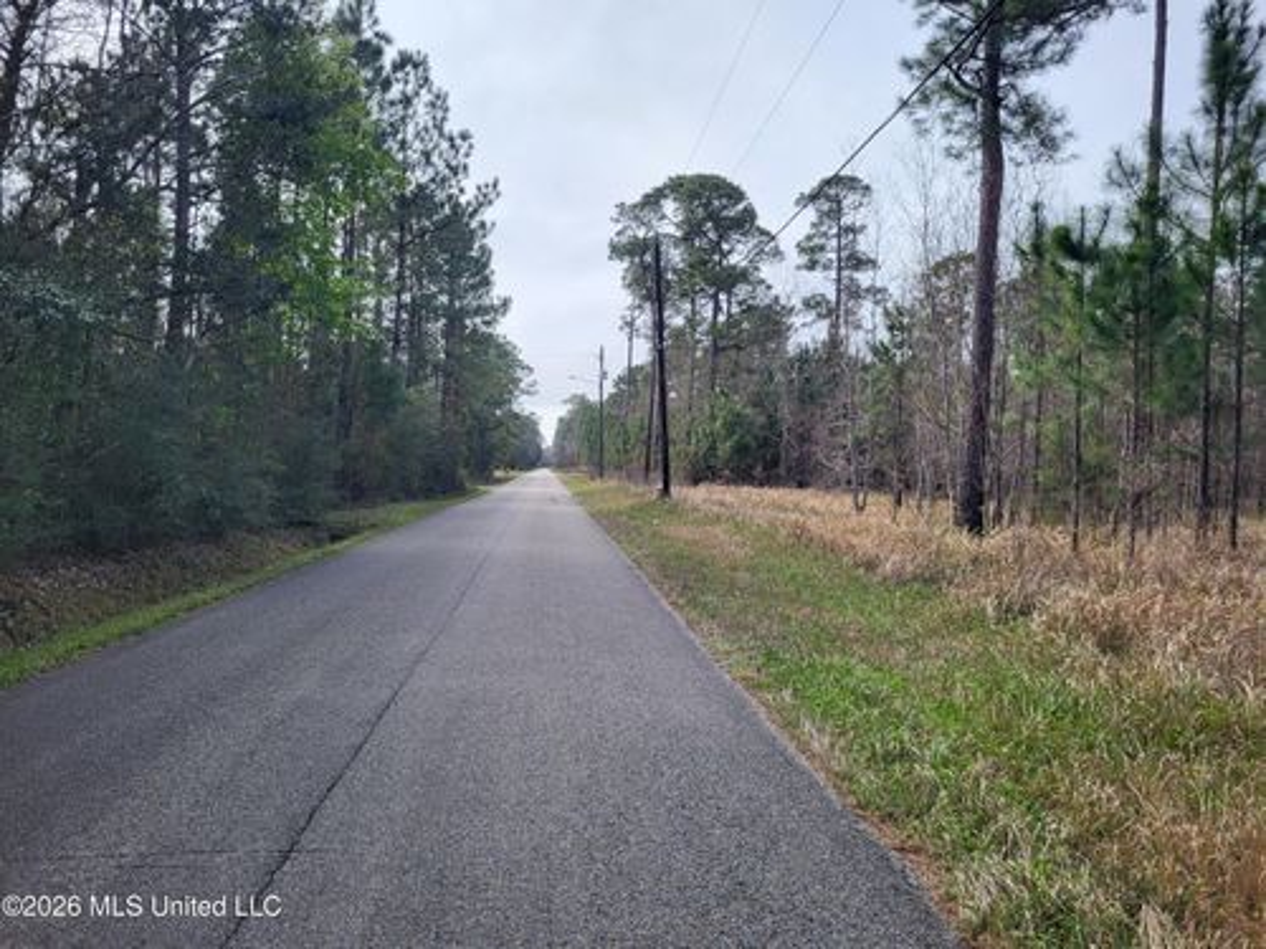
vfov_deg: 53.1
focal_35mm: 26
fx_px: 951
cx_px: 633
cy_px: 474
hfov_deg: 67.3
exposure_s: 1/1690
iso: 40
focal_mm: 5.4
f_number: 1.8
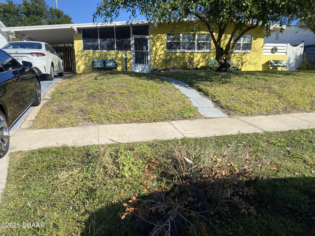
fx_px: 237
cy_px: 118
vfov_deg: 53.1
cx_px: 158
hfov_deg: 67.3
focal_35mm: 26
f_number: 1.8
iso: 32
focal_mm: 4.25
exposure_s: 1/2268
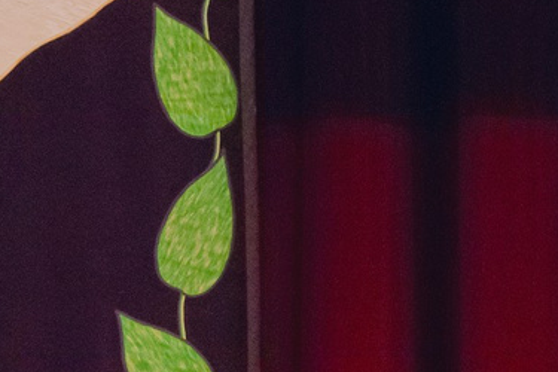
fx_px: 14073
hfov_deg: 2.3
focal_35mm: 908
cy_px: 1141
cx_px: 220
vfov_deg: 1.5
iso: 8000
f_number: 4
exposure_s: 1/320
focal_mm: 133
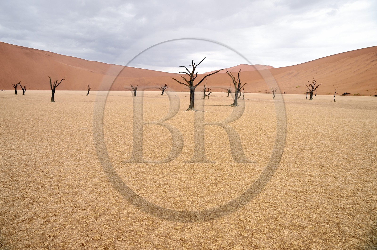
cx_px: 188
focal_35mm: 24
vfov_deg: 53.1
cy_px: 125
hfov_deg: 73.8
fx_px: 251
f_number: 11
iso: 100
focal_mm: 24
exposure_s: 1/80
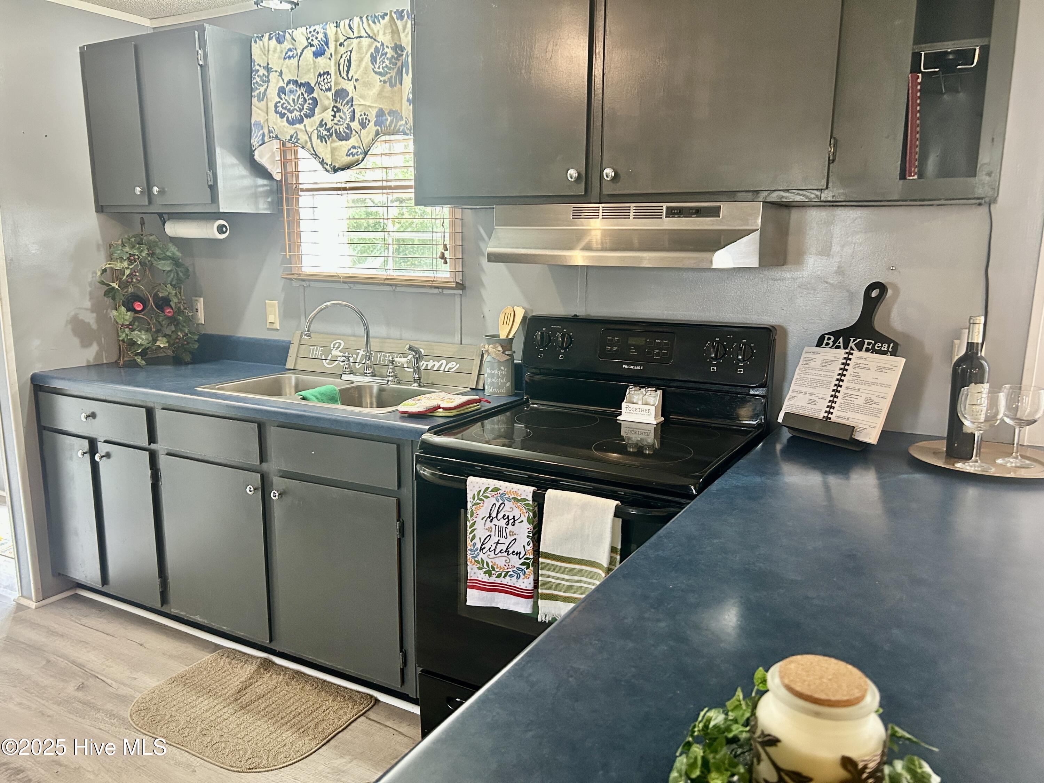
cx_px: 522
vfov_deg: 53.1
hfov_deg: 67.3
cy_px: 392
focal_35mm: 26
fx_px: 784
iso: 400
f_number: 1.5
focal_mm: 5.7
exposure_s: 1/60
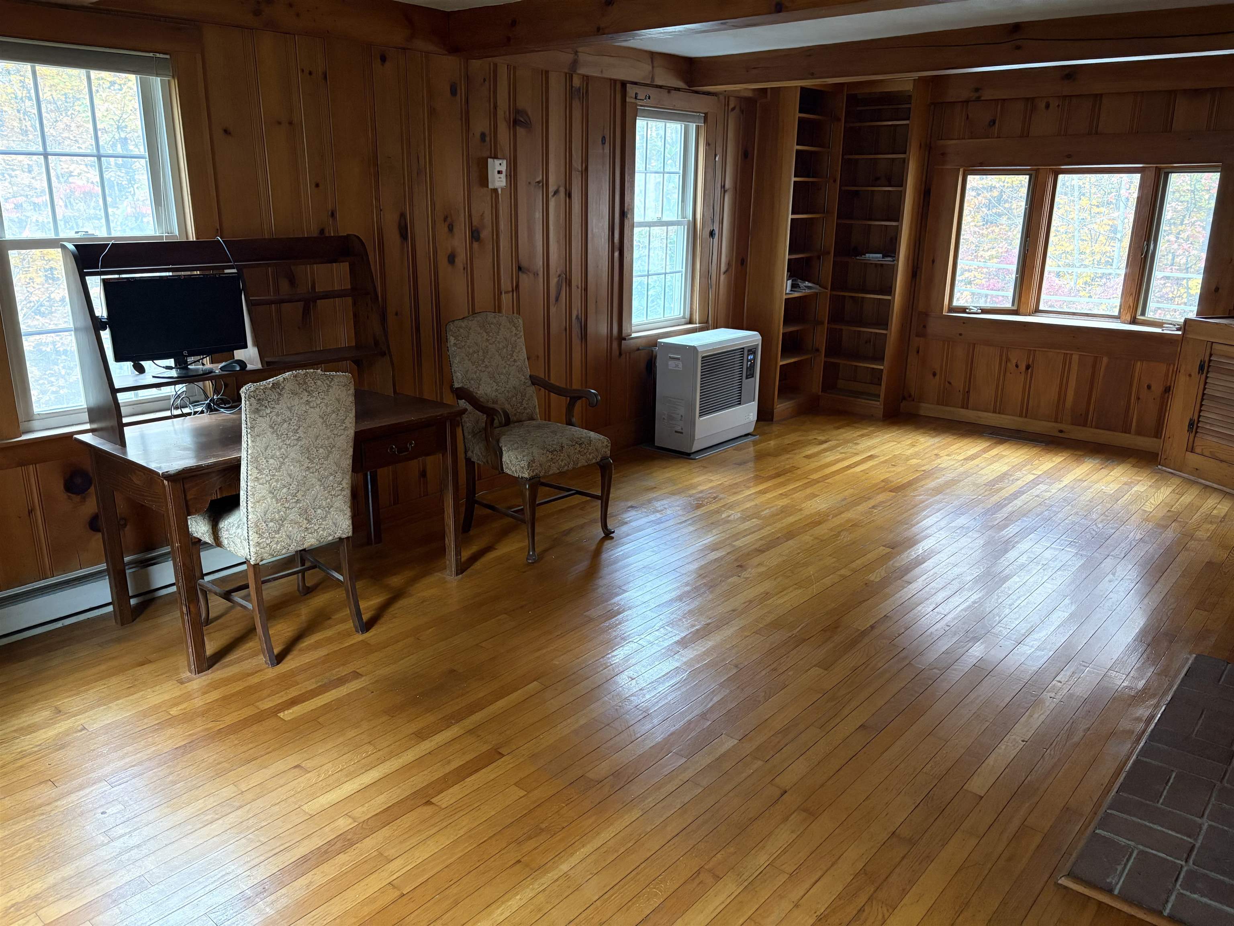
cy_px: 463
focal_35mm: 26
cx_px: 617
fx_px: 927
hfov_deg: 67.3
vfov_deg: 53.1
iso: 400
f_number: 1.6
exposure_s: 1/60
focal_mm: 5.96
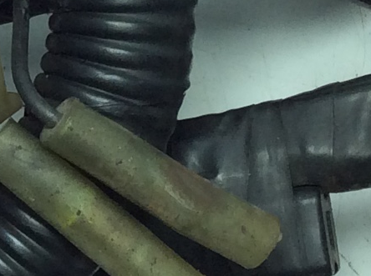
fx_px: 2000
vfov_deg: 7.9
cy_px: 39
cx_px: -78
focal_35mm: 187
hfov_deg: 10.4
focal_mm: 3.3
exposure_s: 1/228
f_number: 2.4
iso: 32
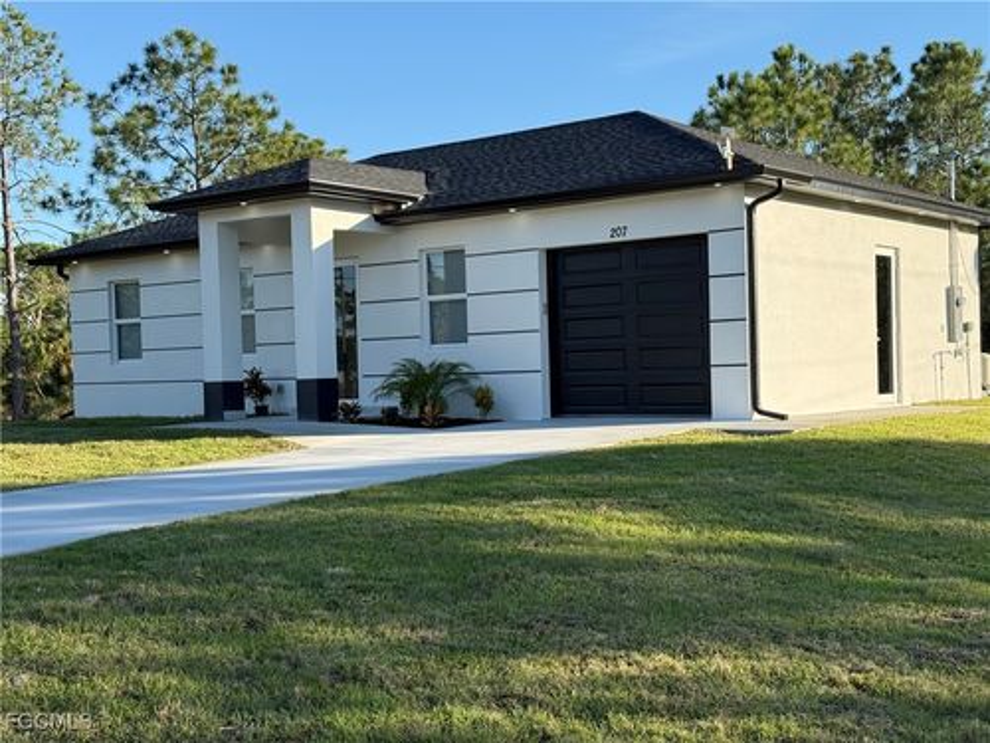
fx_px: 1373
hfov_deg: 39.7
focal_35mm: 48
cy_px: 372
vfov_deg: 30.3
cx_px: 495
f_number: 1.78
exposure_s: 1/2494
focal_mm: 6.76
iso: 80
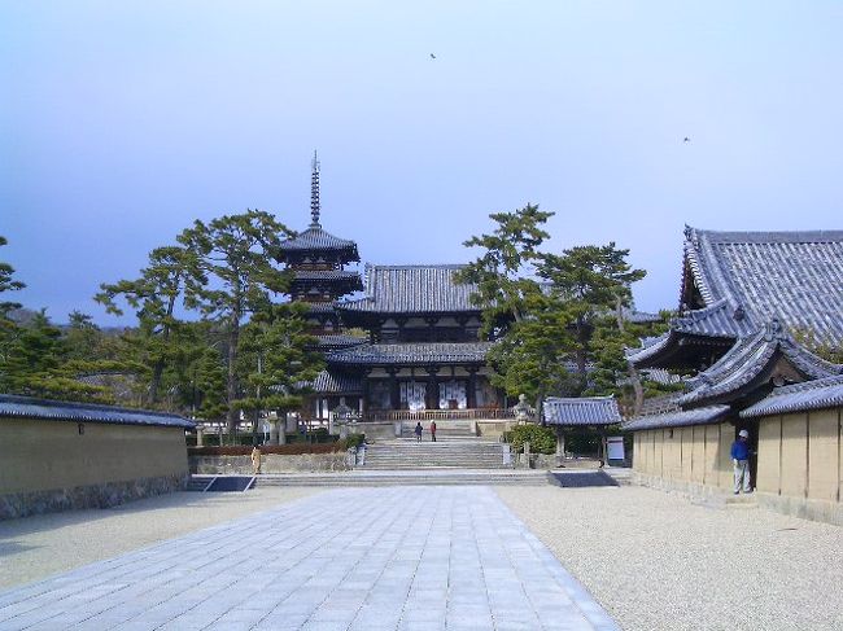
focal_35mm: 49
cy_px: 316
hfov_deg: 38.9
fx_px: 1193
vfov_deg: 29.7
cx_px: 422
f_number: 5
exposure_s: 1/400
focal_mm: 8.2
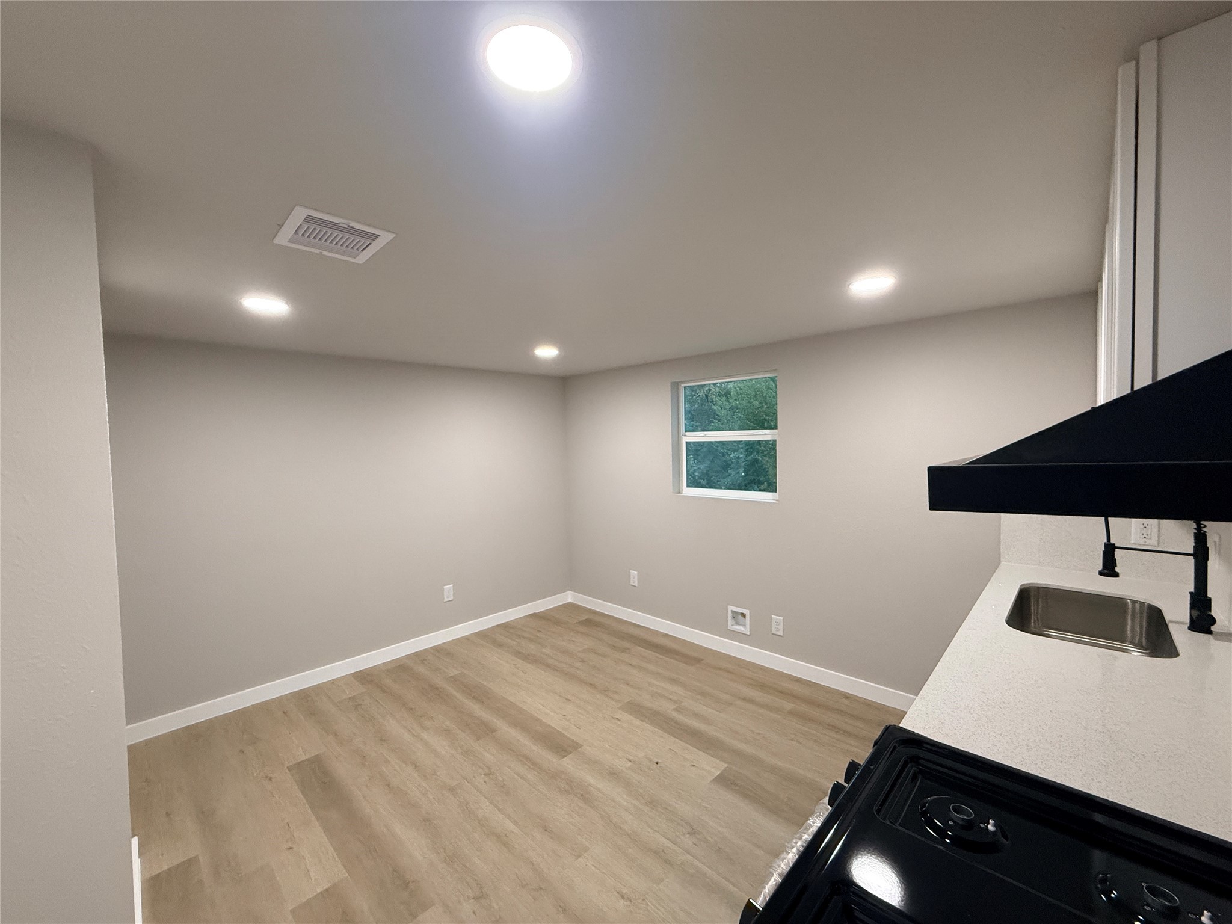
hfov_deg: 102.1
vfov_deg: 85.7
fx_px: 498
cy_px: 462
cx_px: 616
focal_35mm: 14
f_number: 2.2
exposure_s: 1/120
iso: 320
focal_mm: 2.22
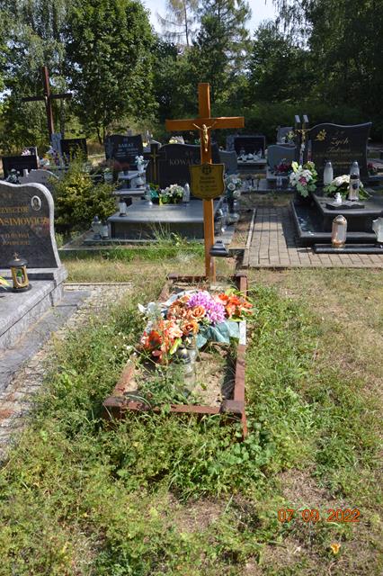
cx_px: 192
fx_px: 431
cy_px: 288
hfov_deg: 47.9
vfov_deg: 67.4
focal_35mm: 27
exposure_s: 1/200
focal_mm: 18
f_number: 7.1
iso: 100
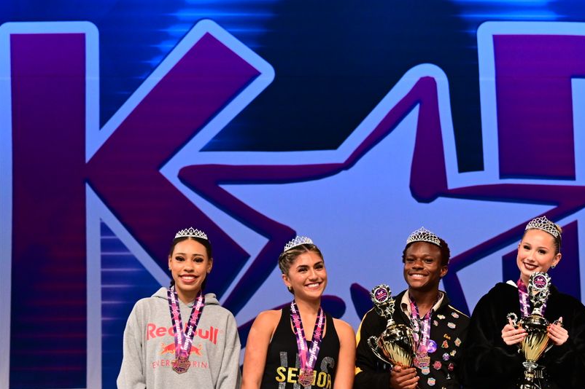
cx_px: 417
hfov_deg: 15.6
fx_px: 2128
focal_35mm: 131
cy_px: 318
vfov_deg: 10.4
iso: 2500
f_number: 3.5
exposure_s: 1/800
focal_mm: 70
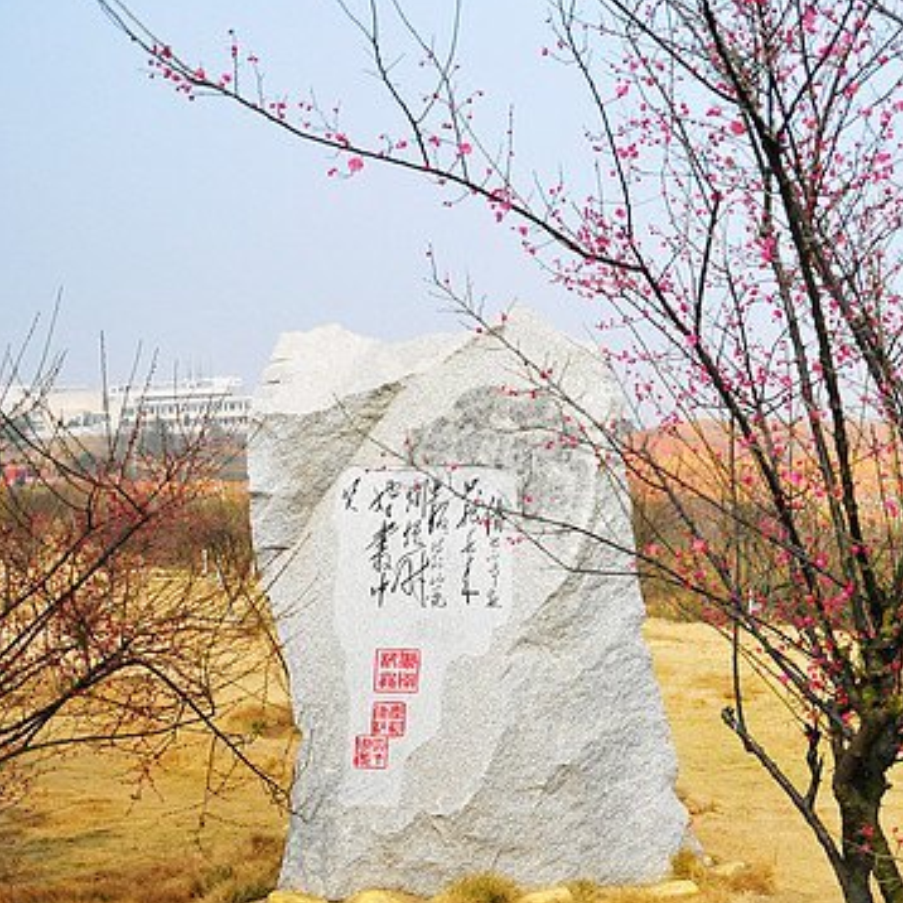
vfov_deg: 36.1
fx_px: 1387
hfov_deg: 34.7
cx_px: 747
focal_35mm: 47
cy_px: 430
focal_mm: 22
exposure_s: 1/8000
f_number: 4
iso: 1100
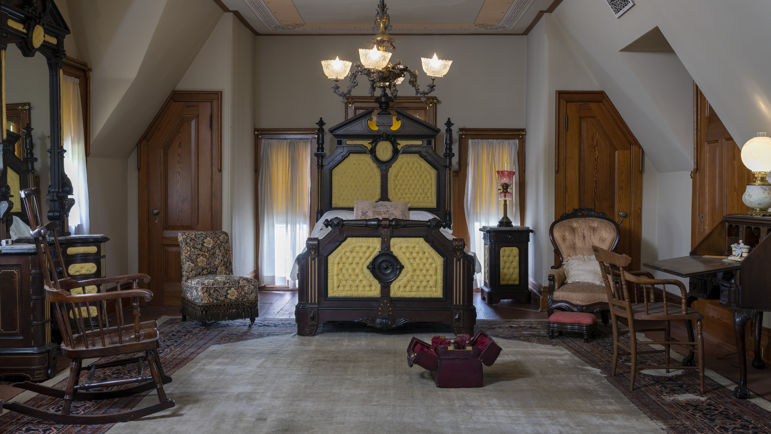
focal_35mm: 37
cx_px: 384
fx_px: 756
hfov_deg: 54.0
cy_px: 200
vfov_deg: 32.0
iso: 400
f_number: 11
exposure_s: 1/20
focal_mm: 35
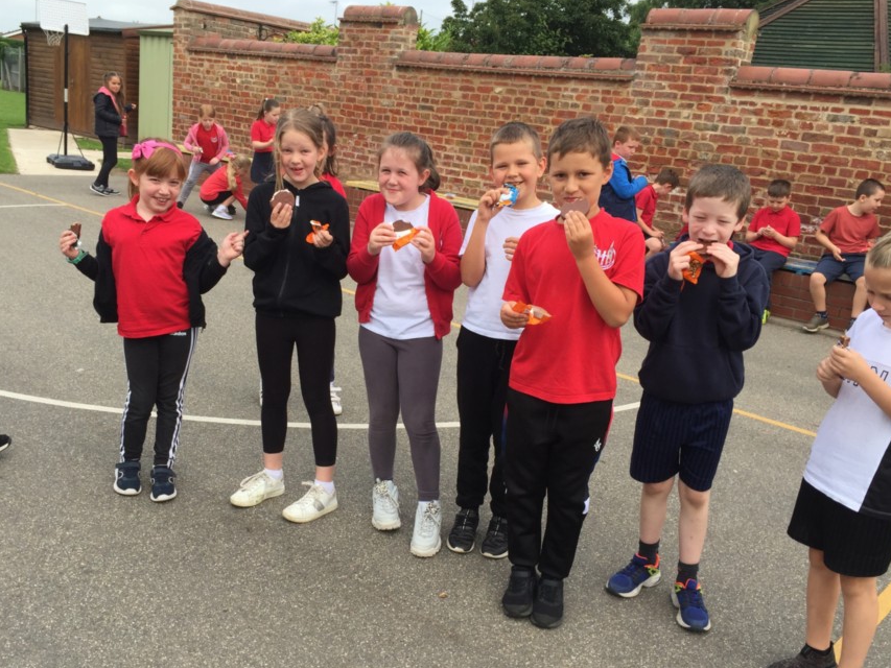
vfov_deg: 41.8
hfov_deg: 53.9
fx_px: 875
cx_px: 403
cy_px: 360
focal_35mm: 34
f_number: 2.2
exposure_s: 1/920
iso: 32
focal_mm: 4.15
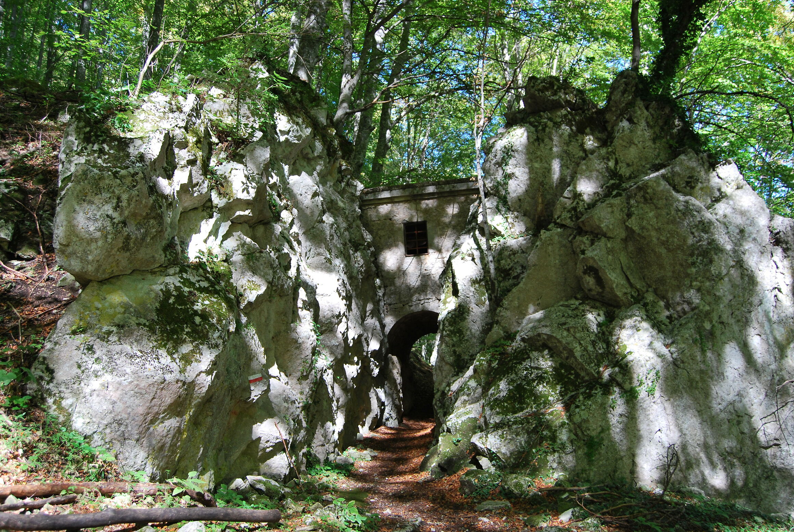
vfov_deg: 44.4
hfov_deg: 62.7
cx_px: 389
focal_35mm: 30
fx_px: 652
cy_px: 271
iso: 200
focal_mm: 19
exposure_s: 1/100
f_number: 5
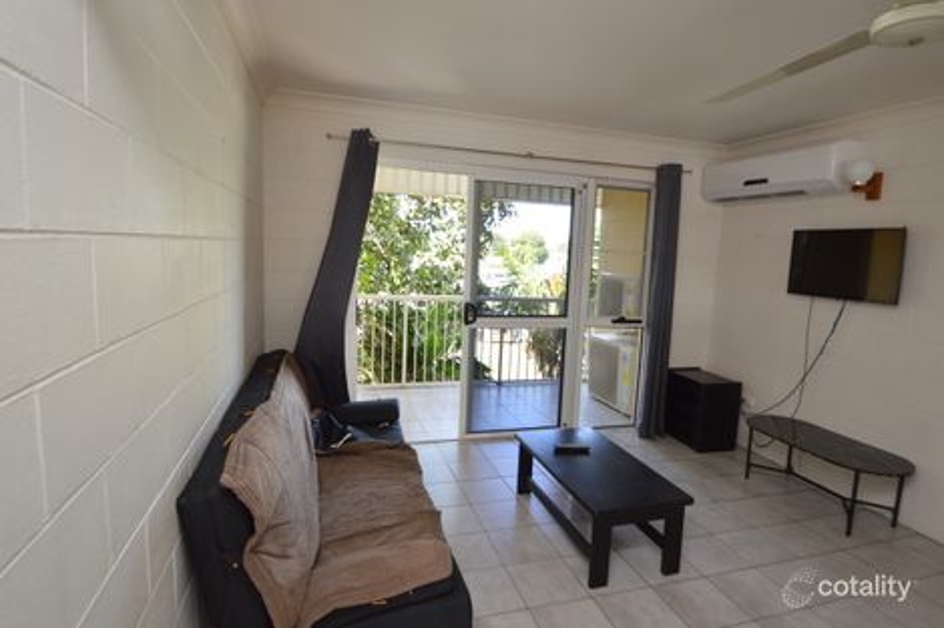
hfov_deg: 90.0
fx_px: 472
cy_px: 314
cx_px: 472
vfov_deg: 67.3
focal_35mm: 18
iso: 400
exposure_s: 1/60
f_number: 4
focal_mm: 12
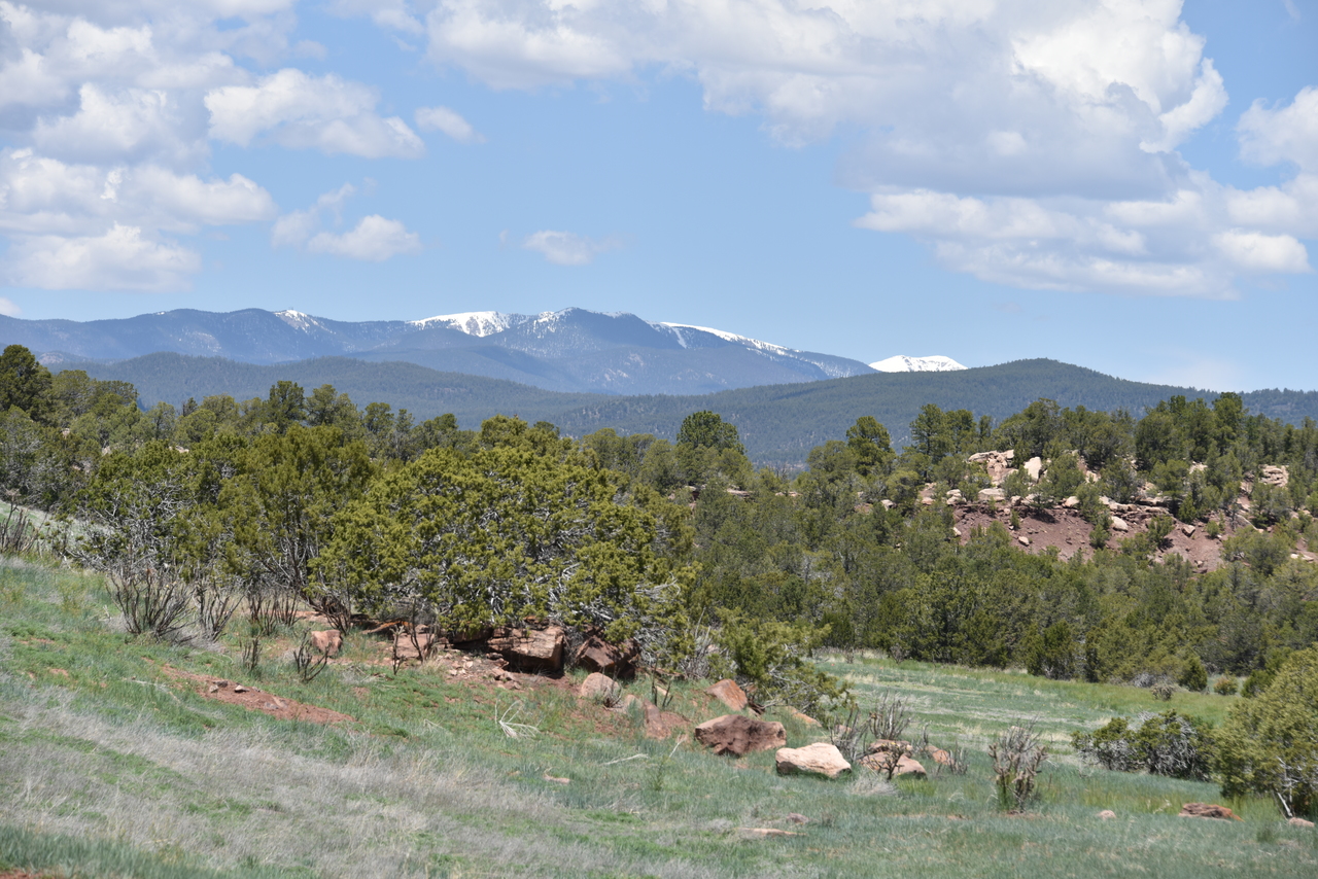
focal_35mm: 145
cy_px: 440
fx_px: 5309
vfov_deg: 9.5
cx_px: 659
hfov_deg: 14.2
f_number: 9
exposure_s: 1/320
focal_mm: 145
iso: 100
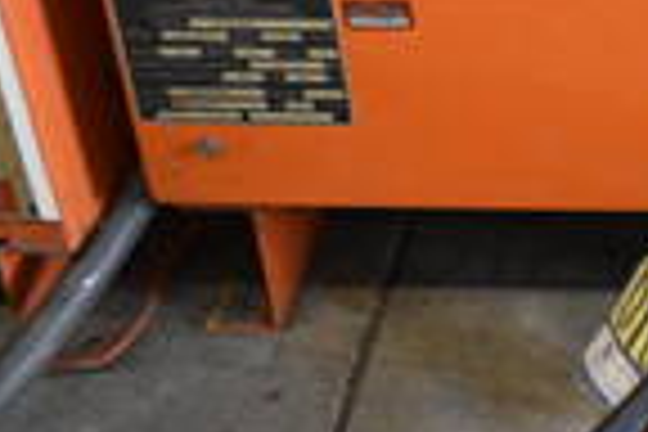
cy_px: -234
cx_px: 850
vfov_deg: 14.1
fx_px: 1620
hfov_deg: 20.6
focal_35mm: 90
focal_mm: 18
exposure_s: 1/125
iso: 2200
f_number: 3.5
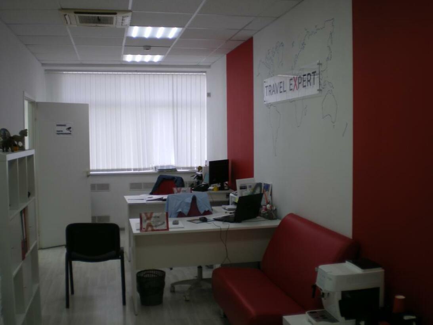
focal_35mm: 38
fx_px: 475
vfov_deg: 37.7
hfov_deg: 49.0
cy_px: 162
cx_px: 216
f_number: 3.1
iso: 64
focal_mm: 6.3
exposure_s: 1/50
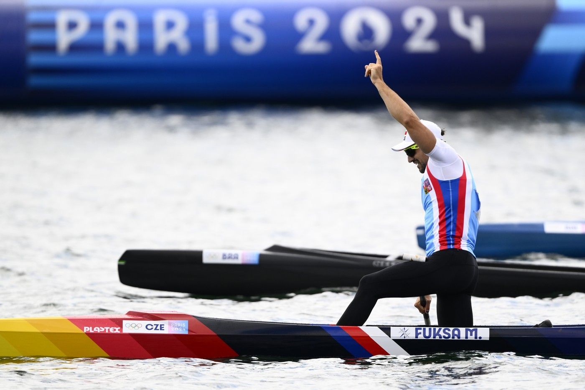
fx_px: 9748
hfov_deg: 3.4
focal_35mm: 600
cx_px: 292
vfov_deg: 2.3
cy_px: 195
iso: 400
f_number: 4
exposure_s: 1/2500
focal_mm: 600
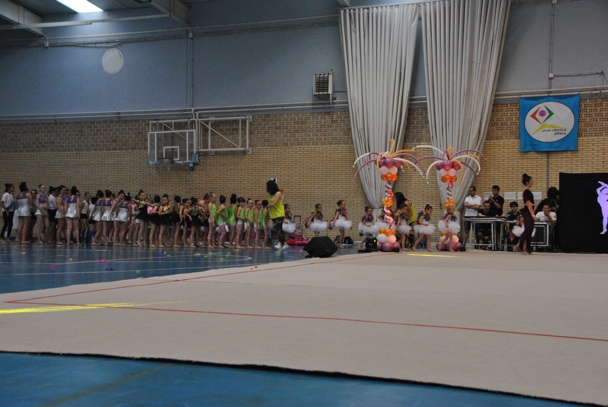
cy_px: 204
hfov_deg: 44.9
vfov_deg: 30.9
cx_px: 304
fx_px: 736
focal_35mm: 44
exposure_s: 1/125
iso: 800
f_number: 5.6
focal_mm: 29
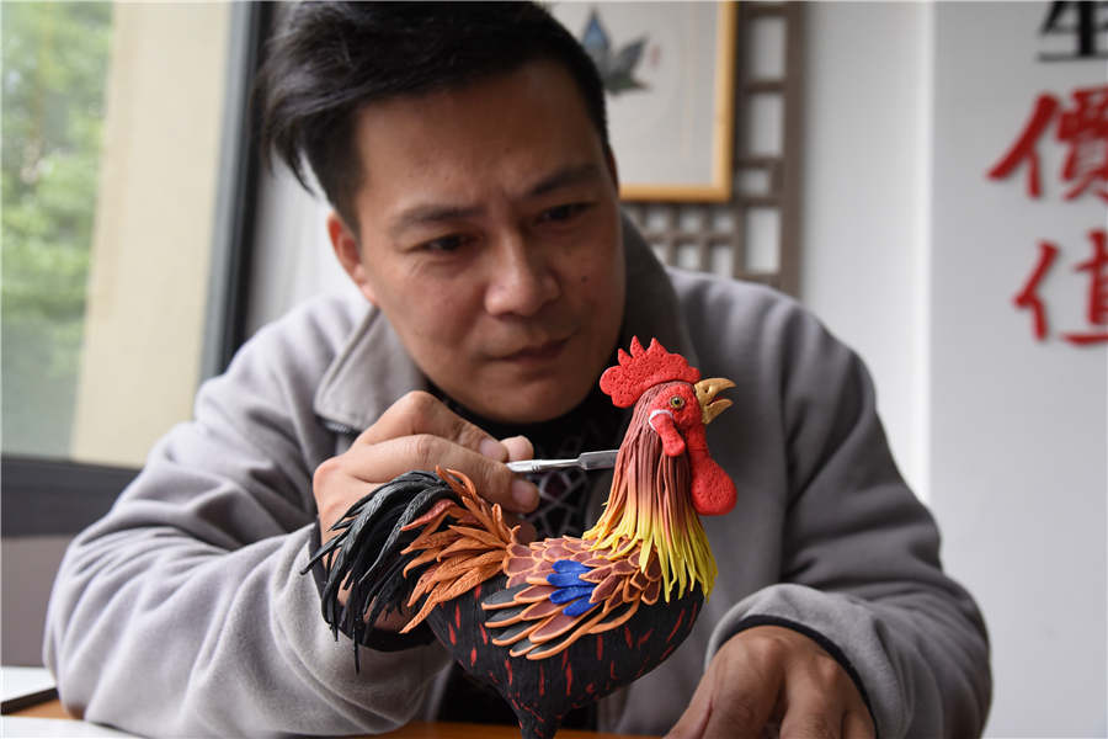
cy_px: 370
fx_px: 1169
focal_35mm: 38
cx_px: 554
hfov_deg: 50.7
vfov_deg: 35.1
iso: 1250
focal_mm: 38
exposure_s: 1/160
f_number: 6.3
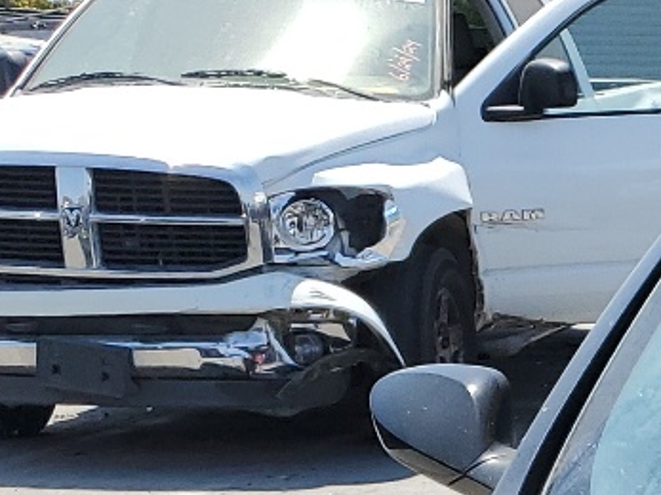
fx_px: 2291
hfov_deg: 14.4
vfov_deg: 11.4
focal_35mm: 120
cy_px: 902
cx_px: 1210
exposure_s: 1/2500
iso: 50
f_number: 1.5
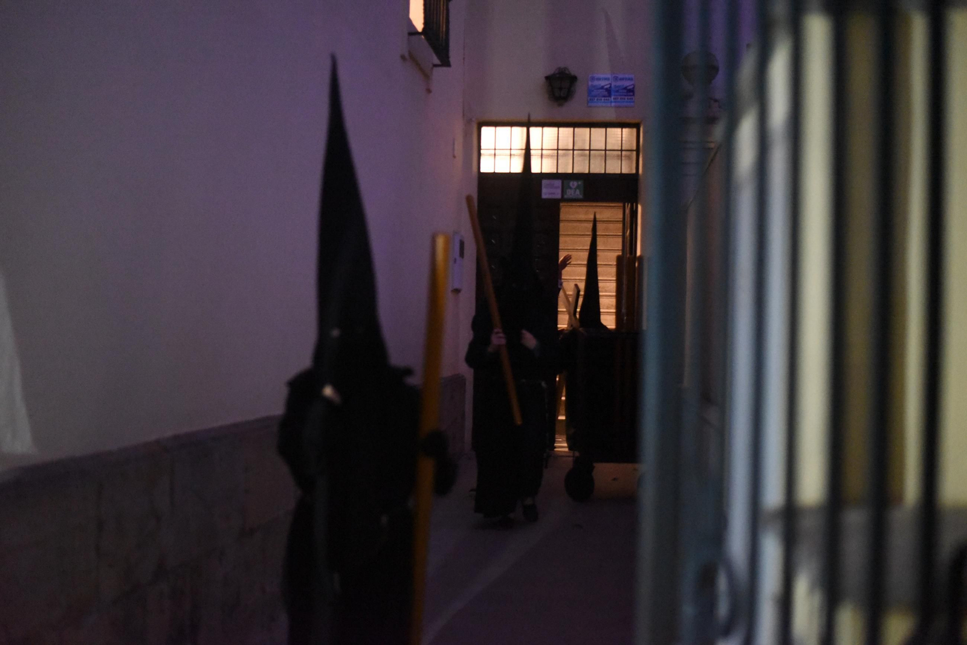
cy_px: 322
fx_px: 1343
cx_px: 484
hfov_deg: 39.6
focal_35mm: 50
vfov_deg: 27.0
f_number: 1.8
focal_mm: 50
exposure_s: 1/160
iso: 12800
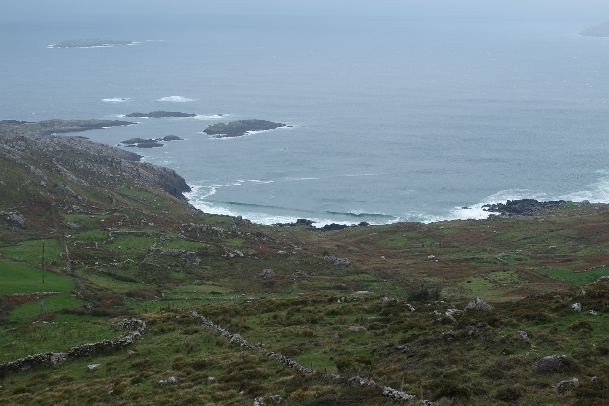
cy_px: 203
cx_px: 304
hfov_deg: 37.5
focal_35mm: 53
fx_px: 897
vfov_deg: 25.5
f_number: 5.6
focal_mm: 35.5
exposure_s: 1/220
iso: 200
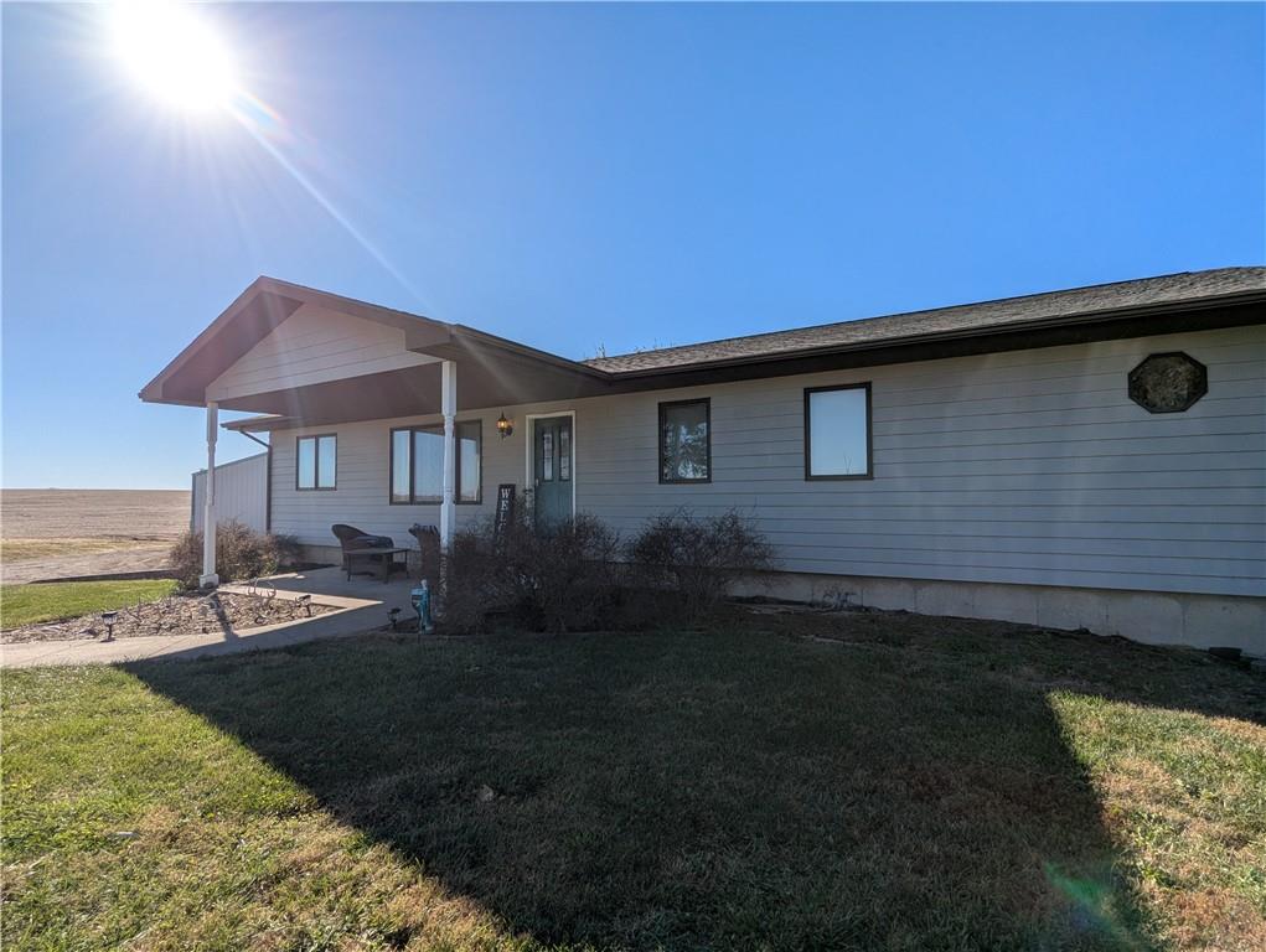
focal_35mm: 16
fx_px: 586
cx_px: 633
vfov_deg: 78.2
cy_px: 476
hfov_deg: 94.4
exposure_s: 1/3322
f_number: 2.2
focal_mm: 2.35
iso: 50
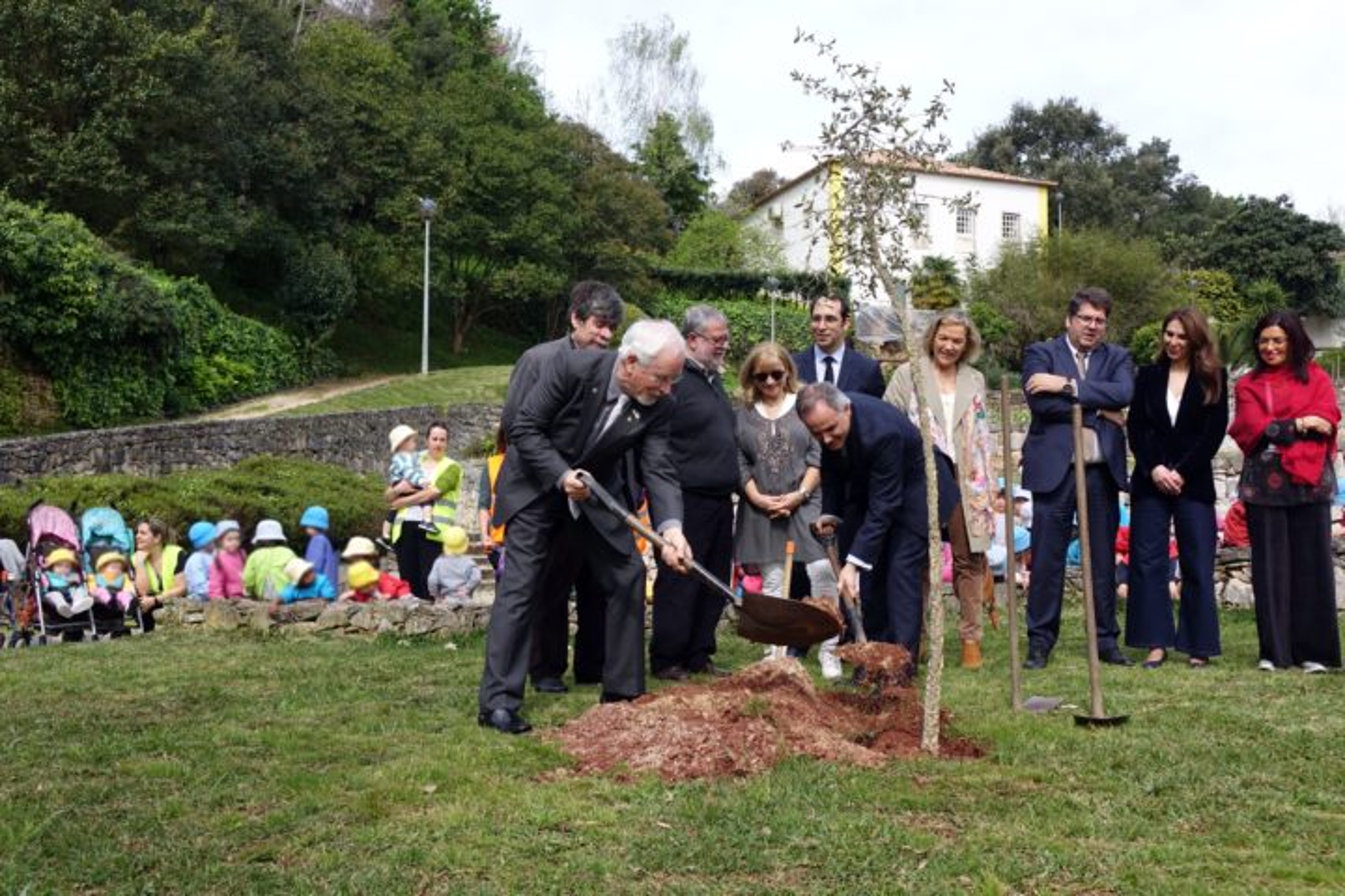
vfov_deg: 37.9
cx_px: 672
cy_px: 448
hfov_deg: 54.4
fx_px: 1308
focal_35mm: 35
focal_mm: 12.83
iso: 100
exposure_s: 1/320
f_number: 4
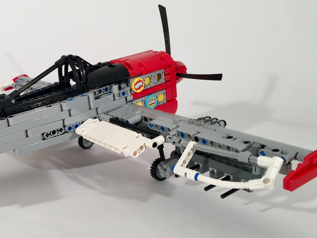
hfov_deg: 38.3
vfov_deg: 30.3
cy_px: 122
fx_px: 440
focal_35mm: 48
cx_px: 66
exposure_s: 1/60
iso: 32
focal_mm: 4.15
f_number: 2.2
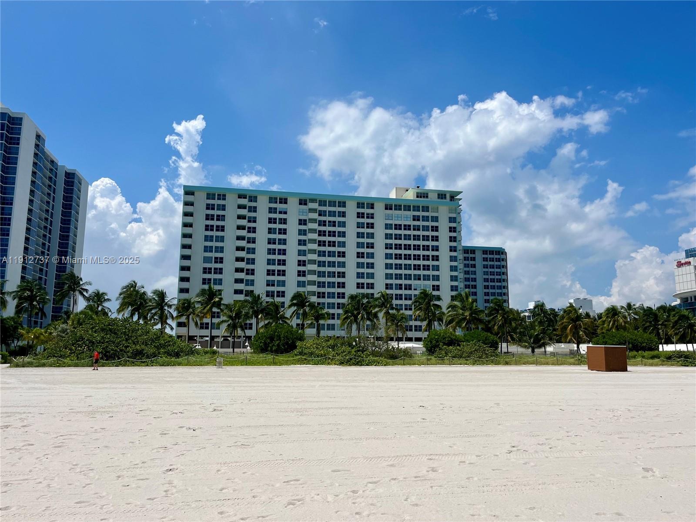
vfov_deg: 53.0
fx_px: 523
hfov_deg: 67.3
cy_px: 261
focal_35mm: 26
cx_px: 348
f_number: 1.6
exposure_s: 1/9091
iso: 50
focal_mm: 5.1
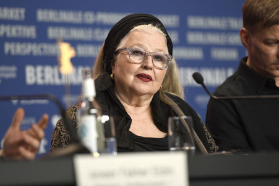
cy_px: 93
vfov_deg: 6.9
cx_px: 140
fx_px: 1549
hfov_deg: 10.3
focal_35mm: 200
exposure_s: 1/250
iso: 1250
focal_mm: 200
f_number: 3.5
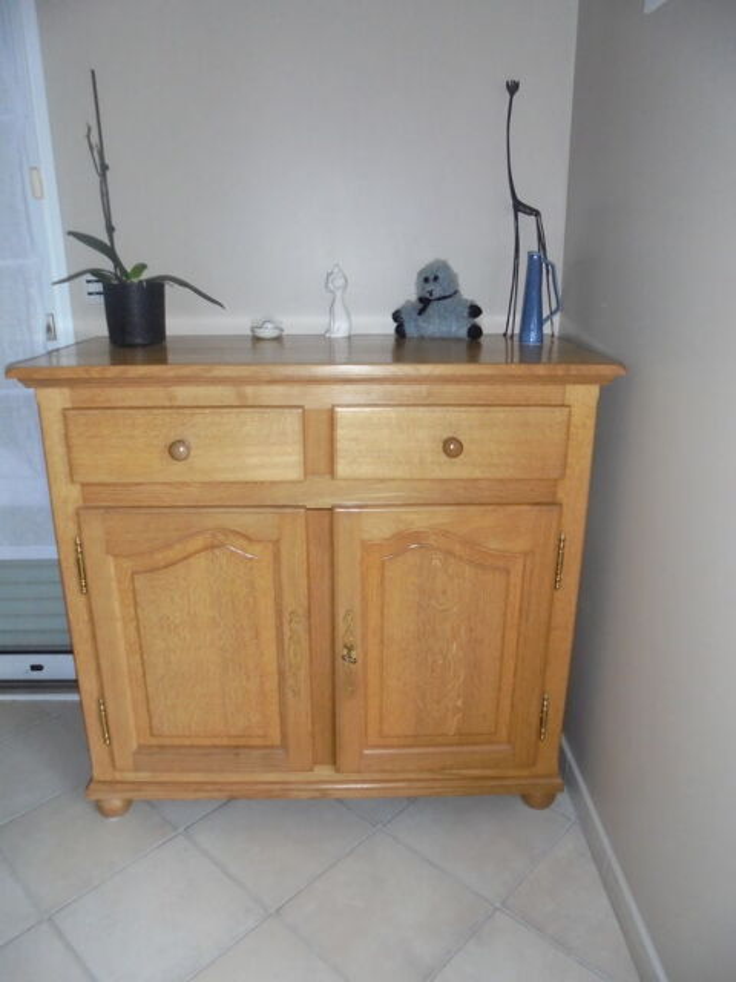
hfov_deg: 53.1
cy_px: 491
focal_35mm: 26
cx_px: 368
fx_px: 737
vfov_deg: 67.3
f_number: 3.5
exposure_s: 1/30
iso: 400
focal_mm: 4.6
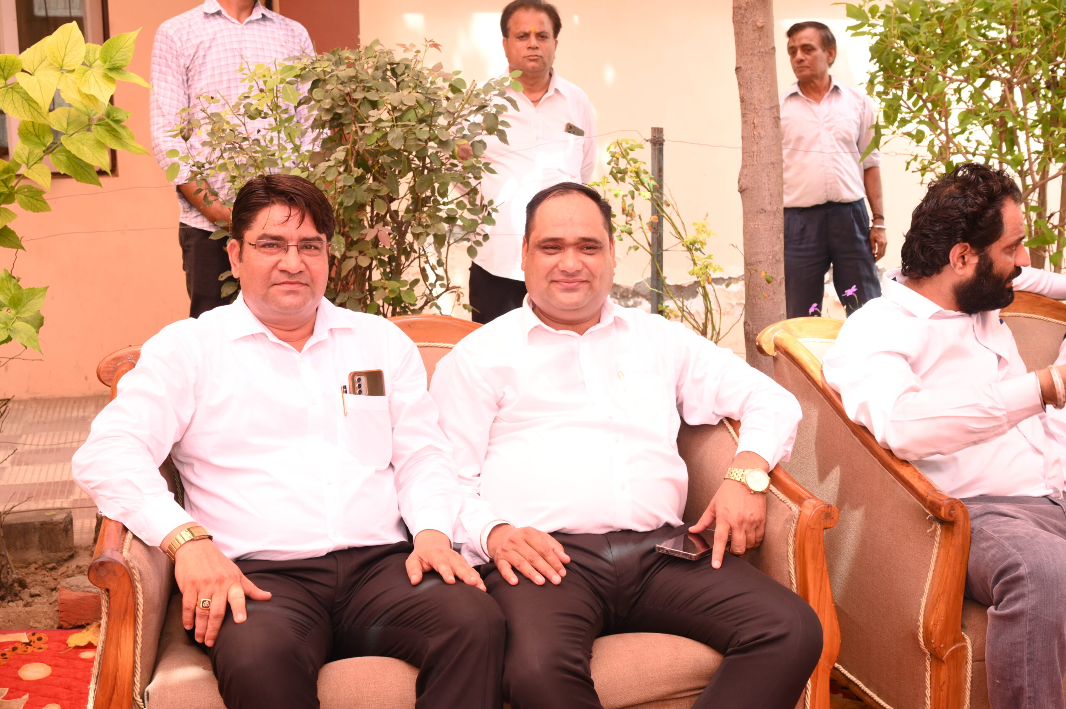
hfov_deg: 46.4
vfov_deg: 31.8
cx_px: 533
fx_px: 1243
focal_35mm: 42
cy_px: 354
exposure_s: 1/125
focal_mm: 42
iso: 640
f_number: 7.1
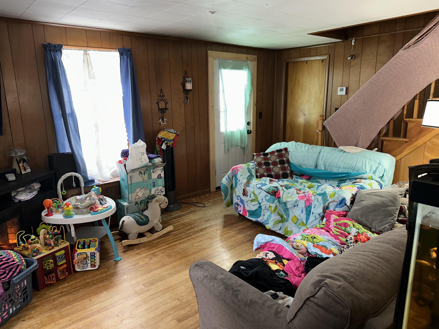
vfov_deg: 56.8
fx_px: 304
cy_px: 164
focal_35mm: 24
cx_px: 220
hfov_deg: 71.6
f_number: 1.78
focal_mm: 6.86
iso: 320
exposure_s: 1/60
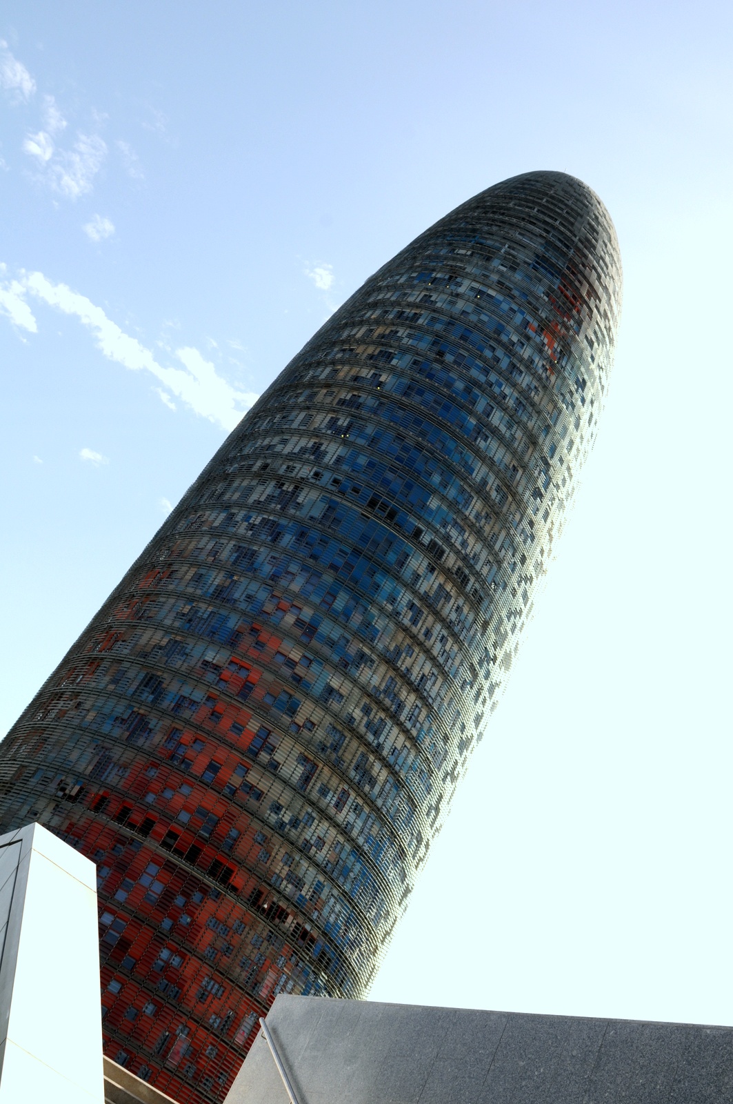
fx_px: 1102
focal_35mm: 36
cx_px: 366
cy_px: 552
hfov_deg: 36.8
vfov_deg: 53.2
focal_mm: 24
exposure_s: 1/320
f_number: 9
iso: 200
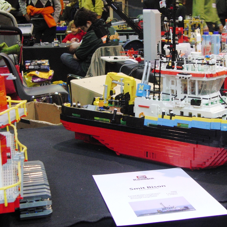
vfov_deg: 25.4
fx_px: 505
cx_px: 150
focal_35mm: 68
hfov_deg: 25.2
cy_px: 113
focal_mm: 10.1
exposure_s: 1/20
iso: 400
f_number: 3.4
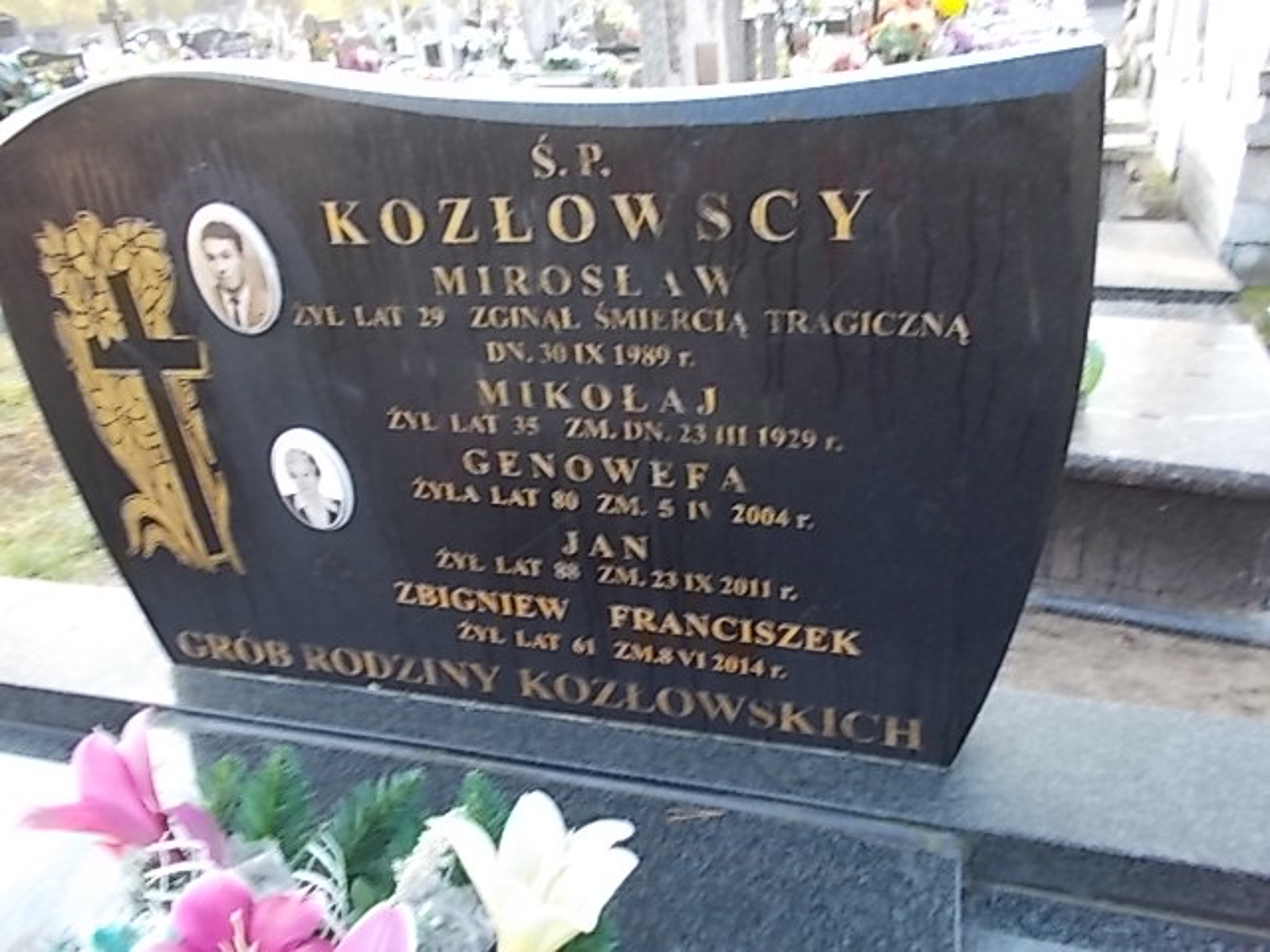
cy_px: 476
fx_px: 954
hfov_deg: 67.3
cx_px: 635
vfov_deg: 53.1
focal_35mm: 26
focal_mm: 4.6
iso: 80
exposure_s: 1/40
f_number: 3.2
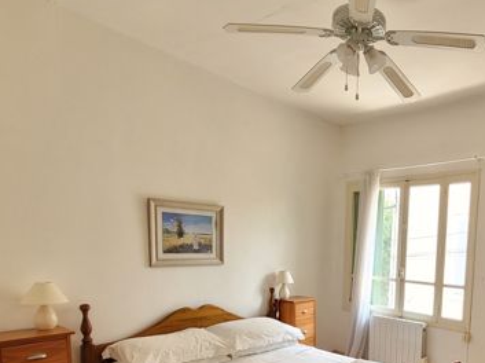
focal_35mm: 26
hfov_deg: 62.0
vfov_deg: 50.2
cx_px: 384
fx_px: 364
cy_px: 283
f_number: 2.2
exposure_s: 1/50
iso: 80
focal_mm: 1.74
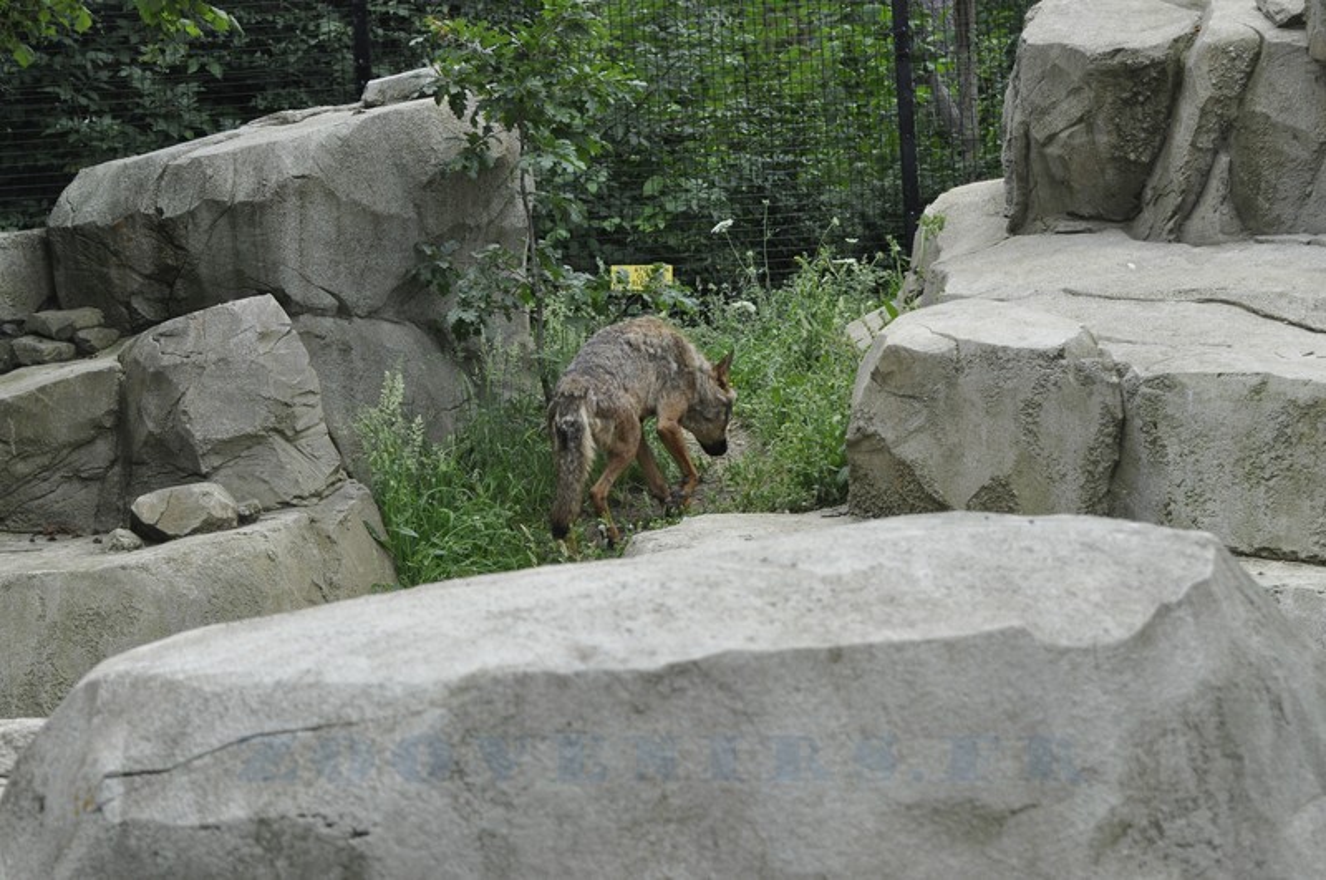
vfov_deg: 13.0
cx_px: 663
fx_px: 3862
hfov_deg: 19.5
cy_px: 440
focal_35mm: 105
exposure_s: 1/800
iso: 800
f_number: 4.5
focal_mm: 70
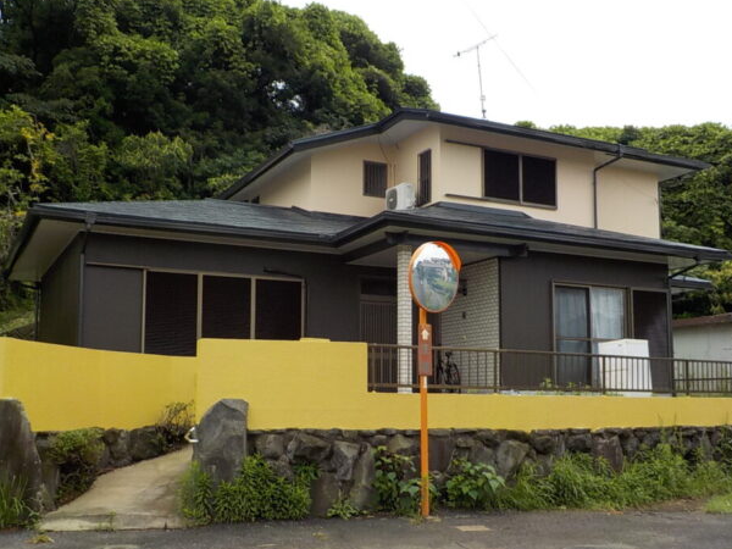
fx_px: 761
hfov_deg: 51.3
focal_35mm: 36
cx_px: 340
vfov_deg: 39.5
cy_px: 321
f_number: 3.3
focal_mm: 4.1
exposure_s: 1/1000
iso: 125
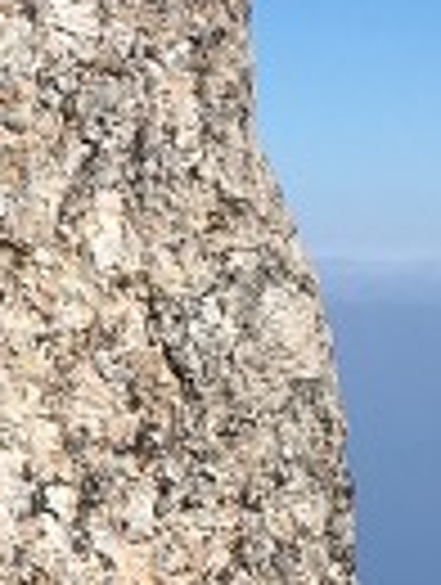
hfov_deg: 7.5
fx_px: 3217
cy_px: 704
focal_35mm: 190
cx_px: -482
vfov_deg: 10.2
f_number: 2.2
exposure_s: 1/2747
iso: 25
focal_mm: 4.15
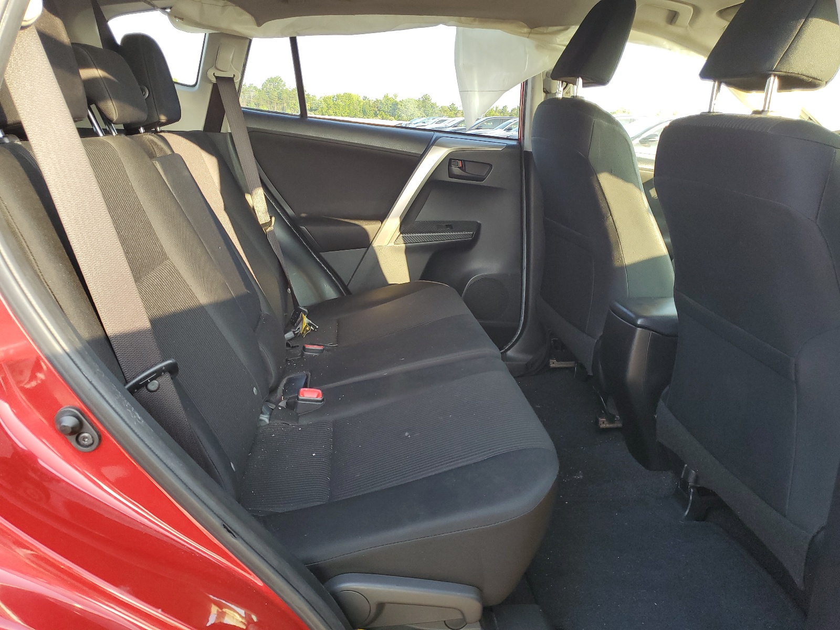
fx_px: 631
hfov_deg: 67.3
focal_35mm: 26
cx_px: 420
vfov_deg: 53.1
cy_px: 315
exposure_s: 1/120
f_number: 1.5
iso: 72
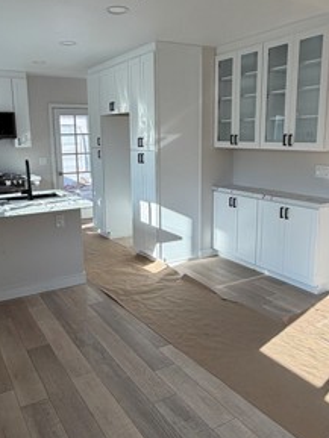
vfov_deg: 58.3
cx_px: 161
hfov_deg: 45.5
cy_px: 212
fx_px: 393
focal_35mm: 31
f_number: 2.2
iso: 50
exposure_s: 1/160
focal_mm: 2.22
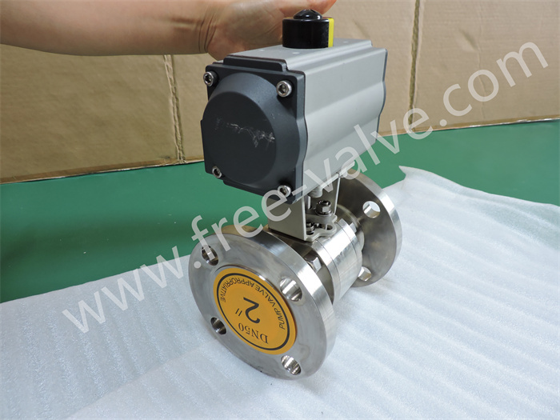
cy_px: 210
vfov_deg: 56.8
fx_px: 388
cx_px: 280
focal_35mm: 24
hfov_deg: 71.6
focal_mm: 4.3
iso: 250
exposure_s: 1/30
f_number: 3
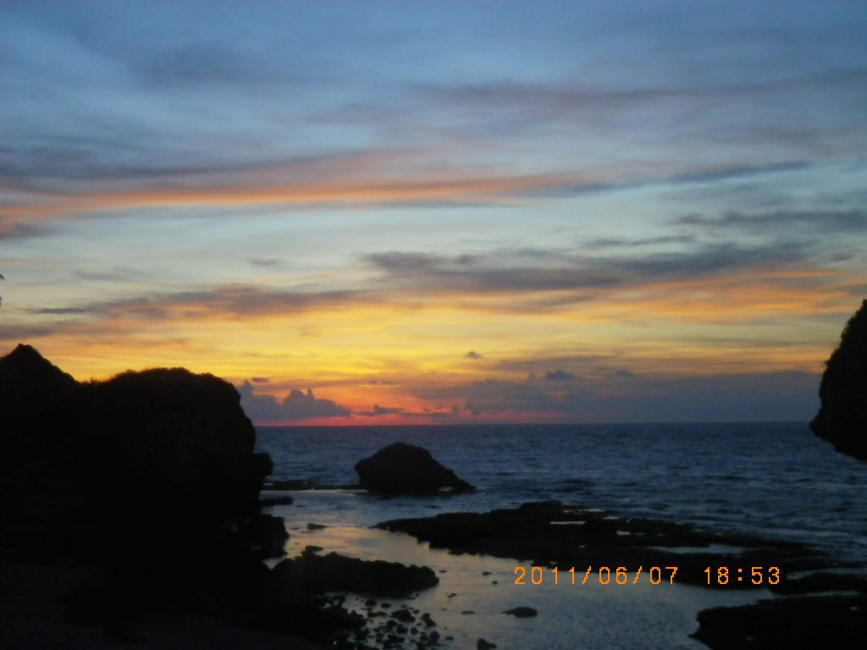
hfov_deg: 31.2
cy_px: 325
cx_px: 434
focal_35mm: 62
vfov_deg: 23.7
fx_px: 1553
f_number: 4.6
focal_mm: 11.1
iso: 160
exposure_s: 1/50
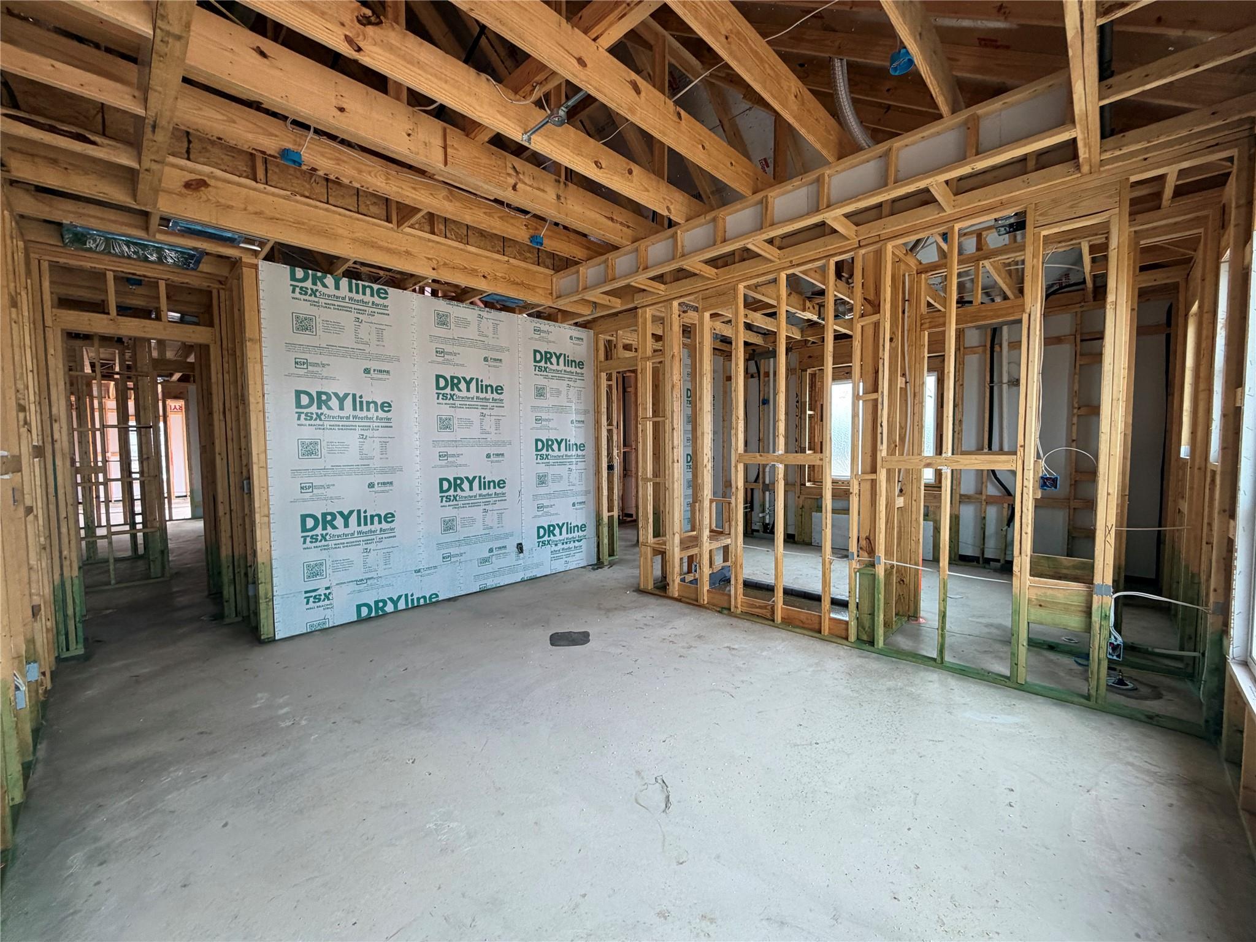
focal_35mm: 14
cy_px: 471
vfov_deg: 85.7
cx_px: 628
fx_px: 508
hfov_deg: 102.1
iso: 160
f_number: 2.2
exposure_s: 1/121
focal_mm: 2.22
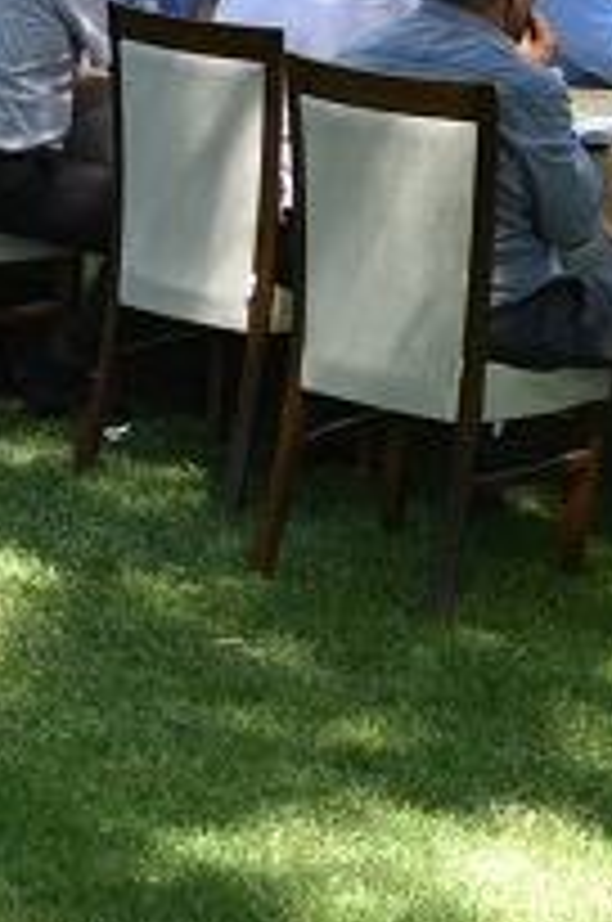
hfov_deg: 9.9
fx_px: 3377
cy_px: 470
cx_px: -414
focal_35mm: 132
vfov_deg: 15.6
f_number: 5.6
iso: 100
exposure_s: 1/100
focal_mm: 18
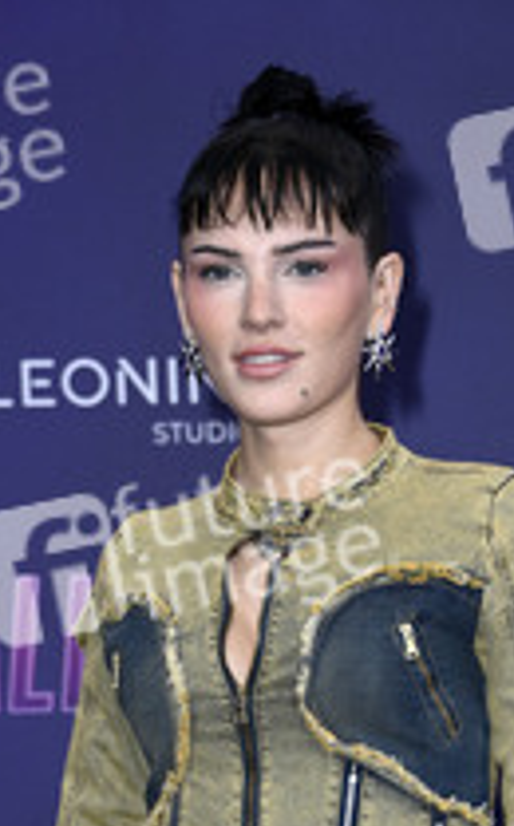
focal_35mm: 205
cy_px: 751
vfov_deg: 10.2
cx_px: 293
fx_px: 4611
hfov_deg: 6.4
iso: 320
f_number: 5.6
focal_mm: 105
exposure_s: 1/250
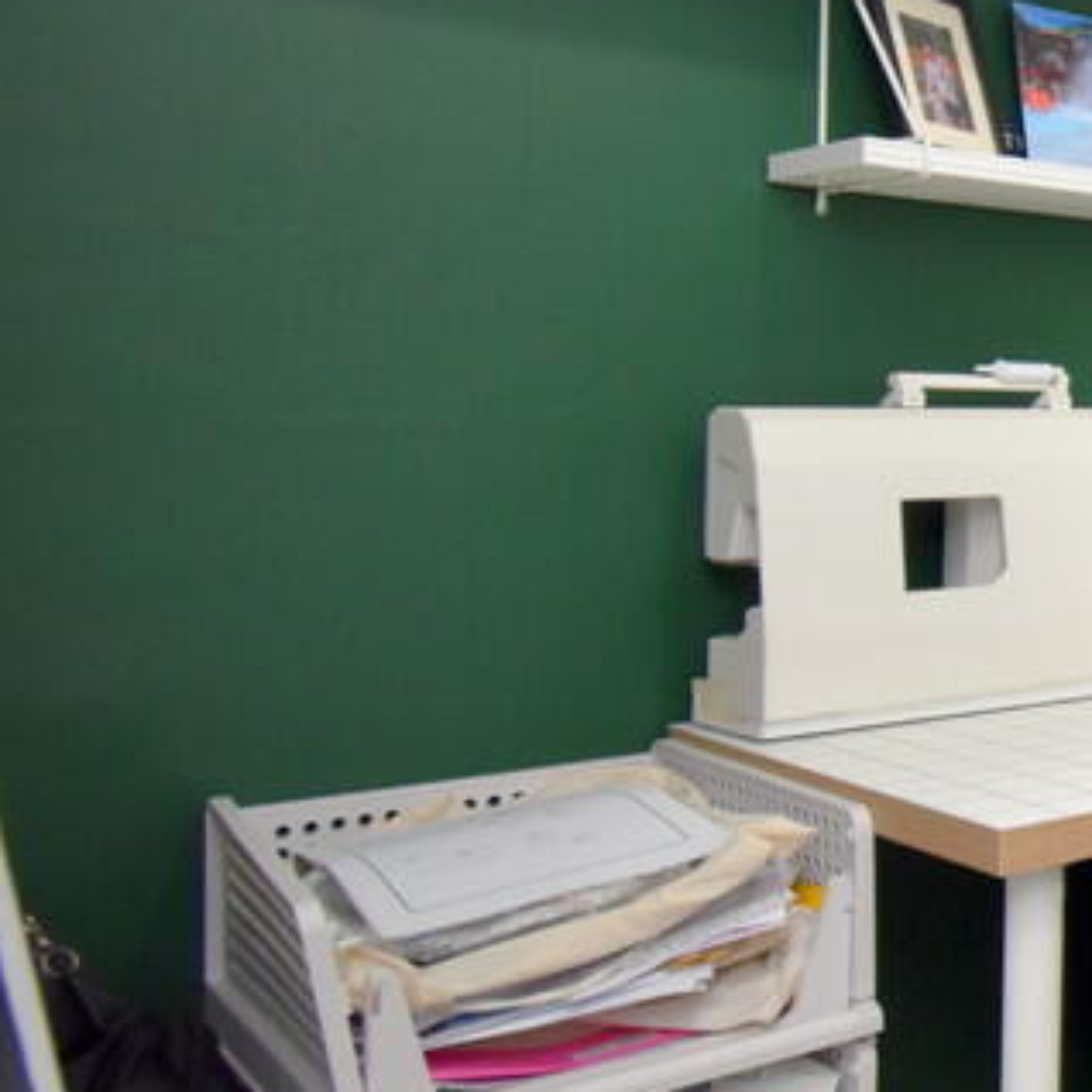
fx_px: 1463
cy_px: 410
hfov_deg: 26.7
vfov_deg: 40.6
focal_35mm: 41
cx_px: 1700
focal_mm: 10
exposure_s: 1/125
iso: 900
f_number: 4.5
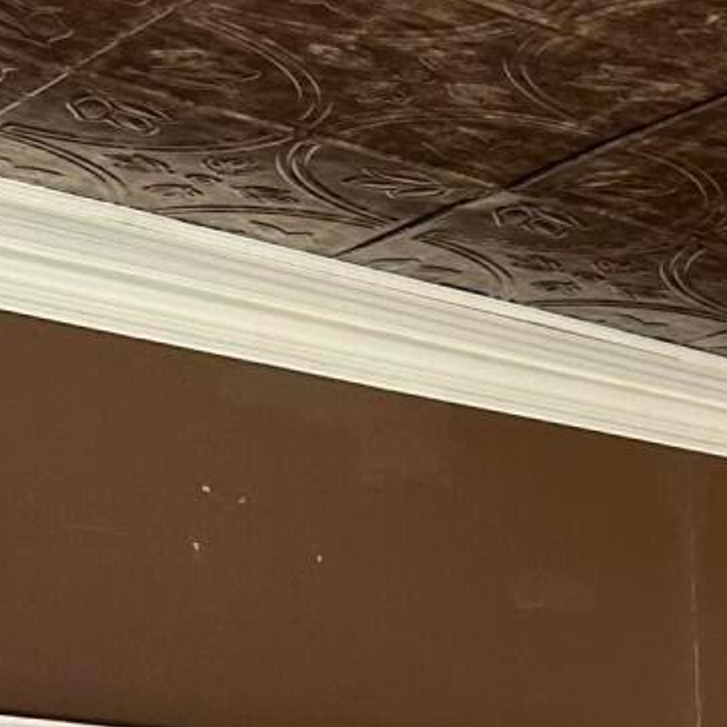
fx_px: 2780
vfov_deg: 13.7
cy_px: 1192
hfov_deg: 13.2
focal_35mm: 117
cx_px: 1376
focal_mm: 6.86
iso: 200
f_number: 1.78
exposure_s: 1/60
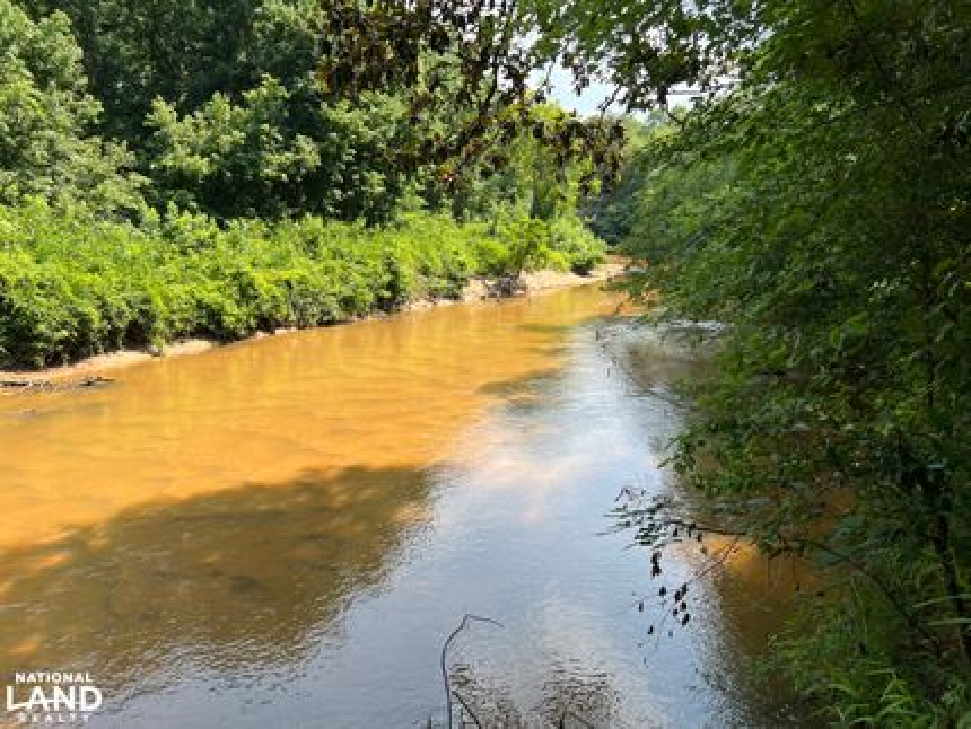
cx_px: 486
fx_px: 730
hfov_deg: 67.3
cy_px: 364
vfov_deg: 53.1
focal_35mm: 26
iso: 50
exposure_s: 1/1124
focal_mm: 5.7
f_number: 1.5
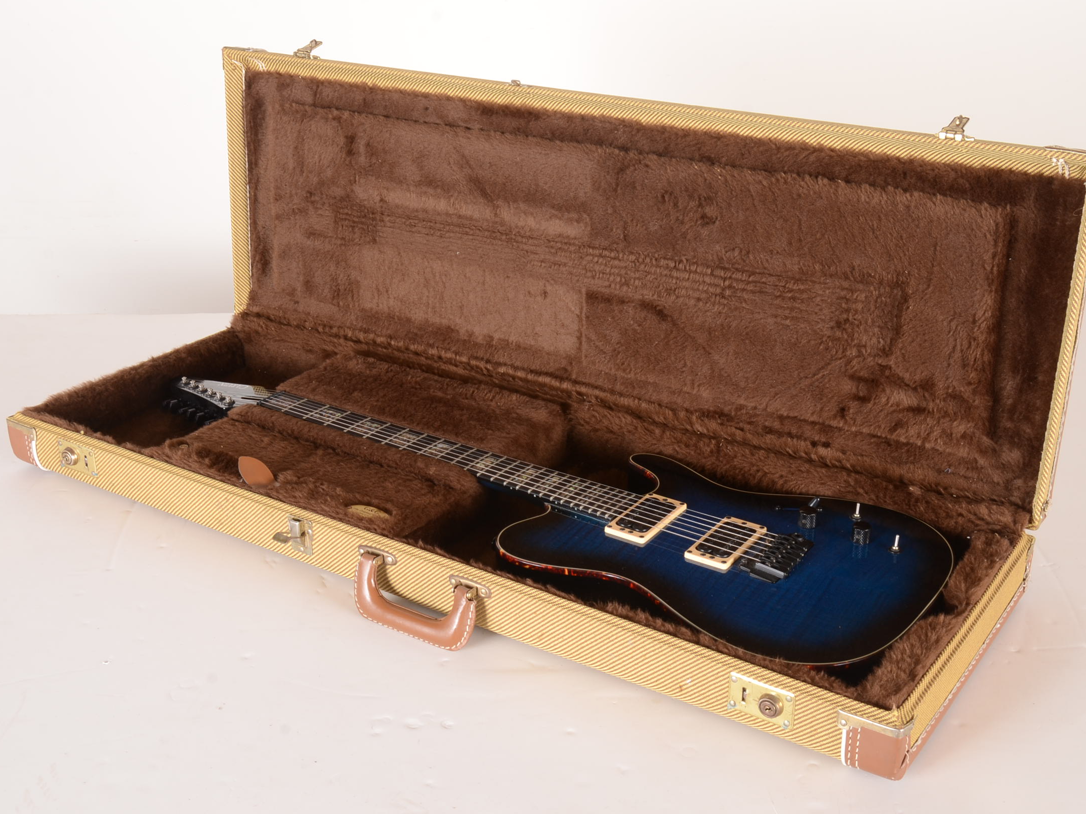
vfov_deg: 31.5
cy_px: 408
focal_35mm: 46
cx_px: 558
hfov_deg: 41.2
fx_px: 1443
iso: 250
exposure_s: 1/60
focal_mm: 28
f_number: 14
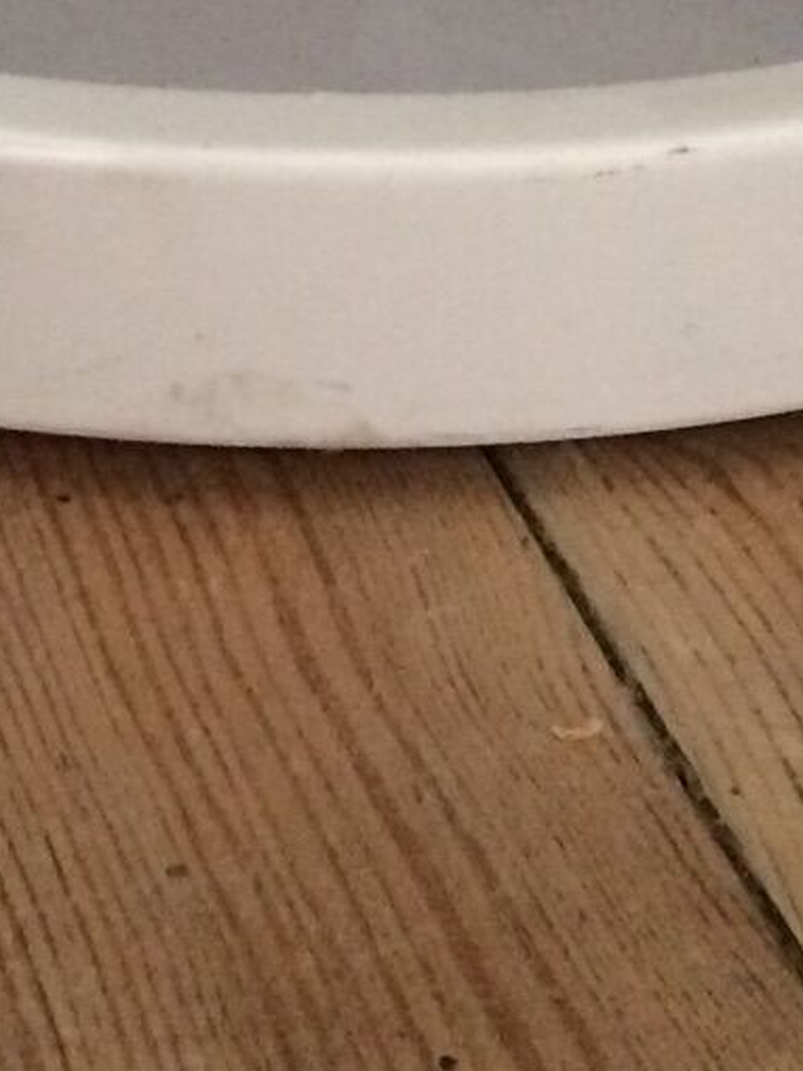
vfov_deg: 15.6
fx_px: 3619
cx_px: 226
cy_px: -506
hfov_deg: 12.6
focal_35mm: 117
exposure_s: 1/25
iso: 250
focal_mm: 4.15
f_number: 2.2
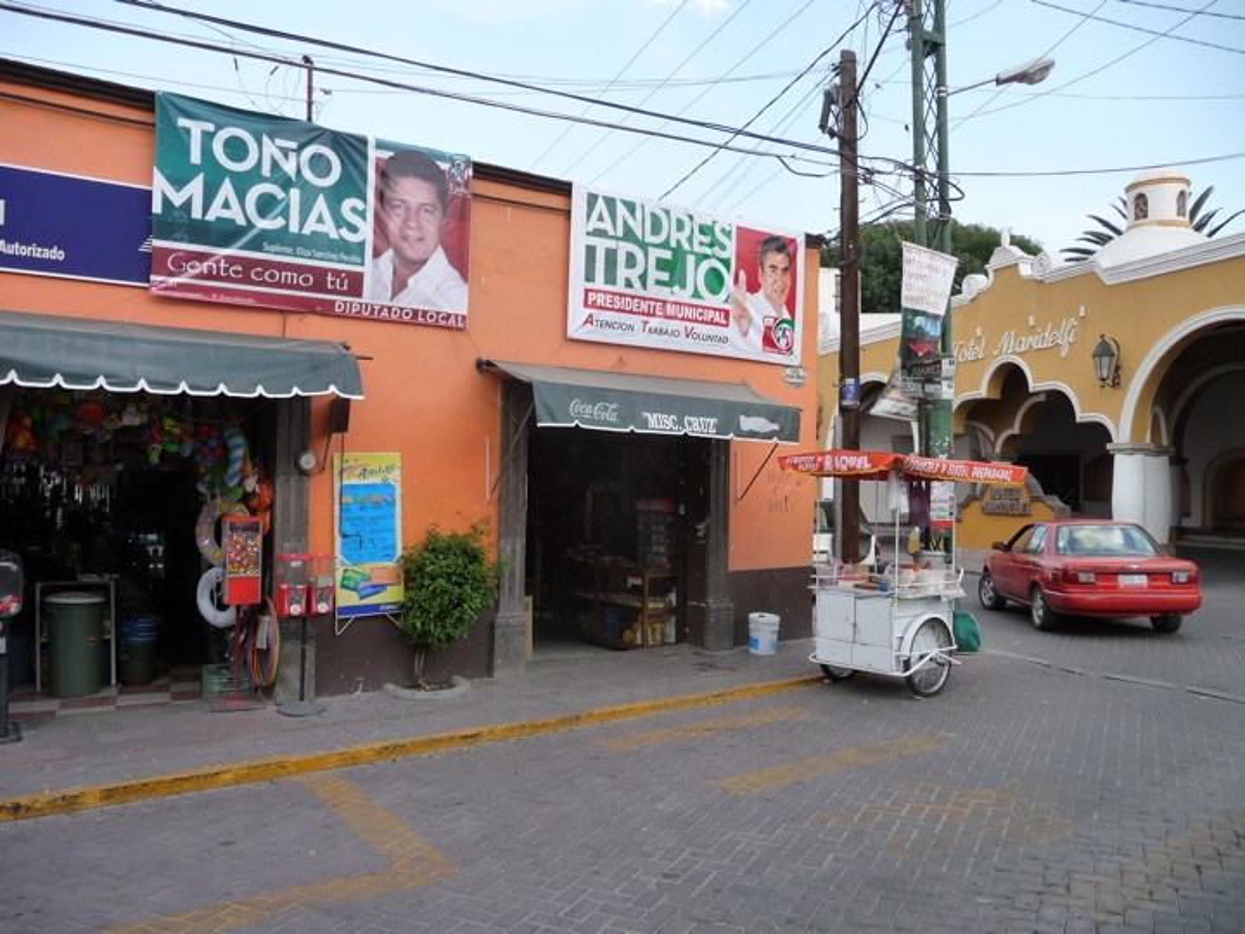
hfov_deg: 63.4
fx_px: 1007
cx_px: 622
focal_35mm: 28
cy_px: 467
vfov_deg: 49.7
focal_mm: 4.7
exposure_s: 1/250
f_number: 3.3
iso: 160
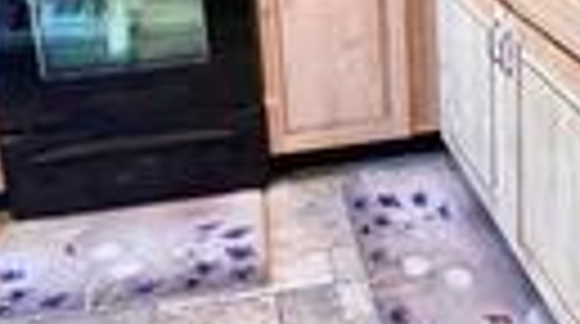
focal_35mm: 44
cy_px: -54
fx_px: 675
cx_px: 333
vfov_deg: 24.6
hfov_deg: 46.3
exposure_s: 1/40
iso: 800
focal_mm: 1.57
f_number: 1.8
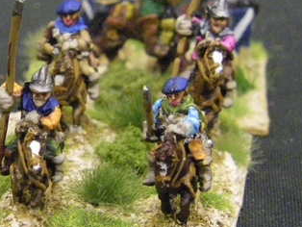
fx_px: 2366
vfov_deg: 5.5
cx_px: 19
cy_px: 114
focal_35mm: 271
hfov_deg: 7.3
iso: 800
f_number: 4.1
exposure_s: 1/20
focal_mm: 18.5
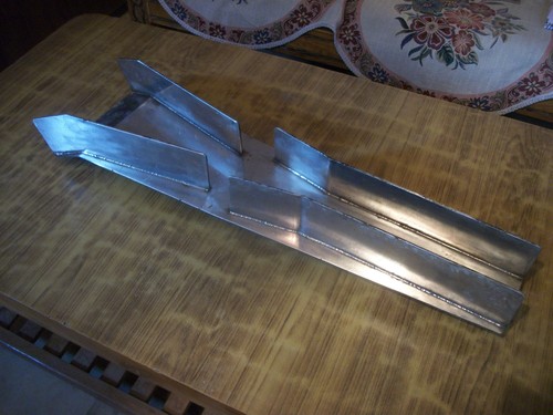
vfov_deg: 44.2
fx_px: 511
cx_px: 276
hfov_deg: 56.8
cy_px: 208
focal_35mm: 32
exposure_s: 1/8
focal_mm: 5.7
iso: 235
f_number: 2.9
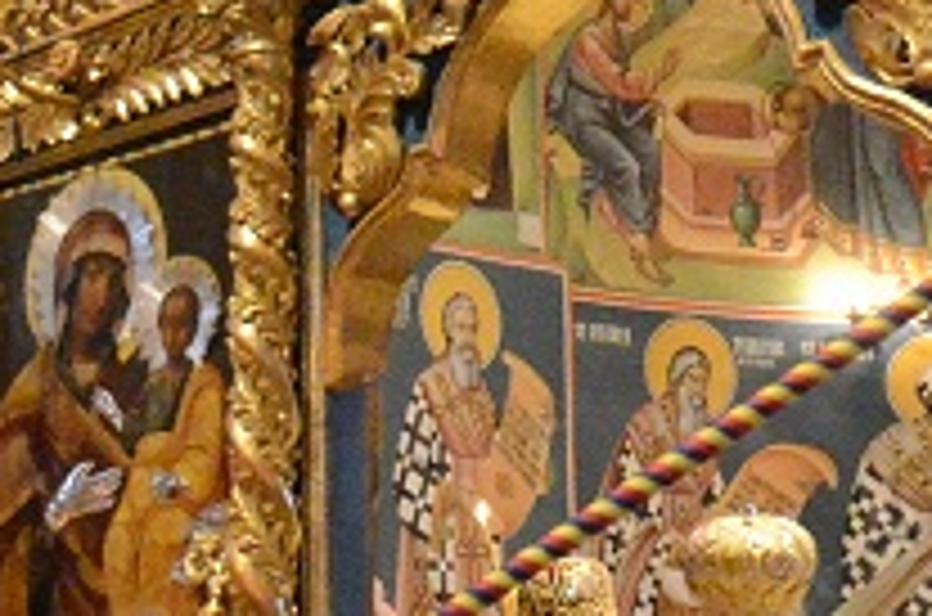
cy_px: 450
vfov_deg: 15.6
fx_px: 2247
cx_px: -585
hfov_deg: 19.4
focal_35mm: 87
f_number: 4.5
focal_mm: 10
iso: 6400
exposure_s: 1/160
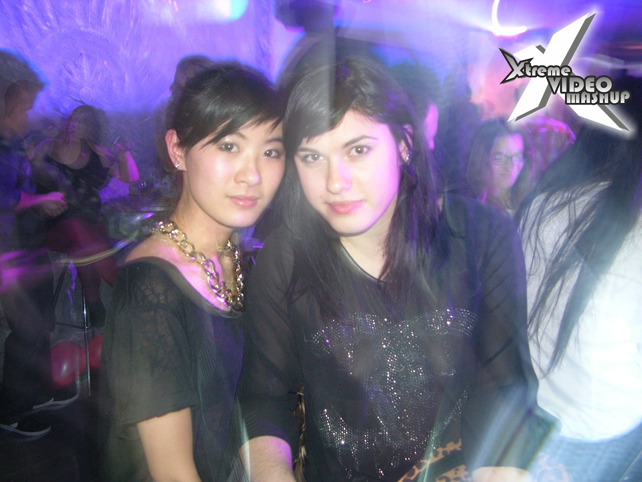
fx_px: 649
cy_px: 241
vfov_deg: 40.7
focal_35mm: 35
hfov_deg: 52.6
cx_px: 321
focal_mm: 8.9
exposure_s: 2
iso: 200
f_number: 2.8
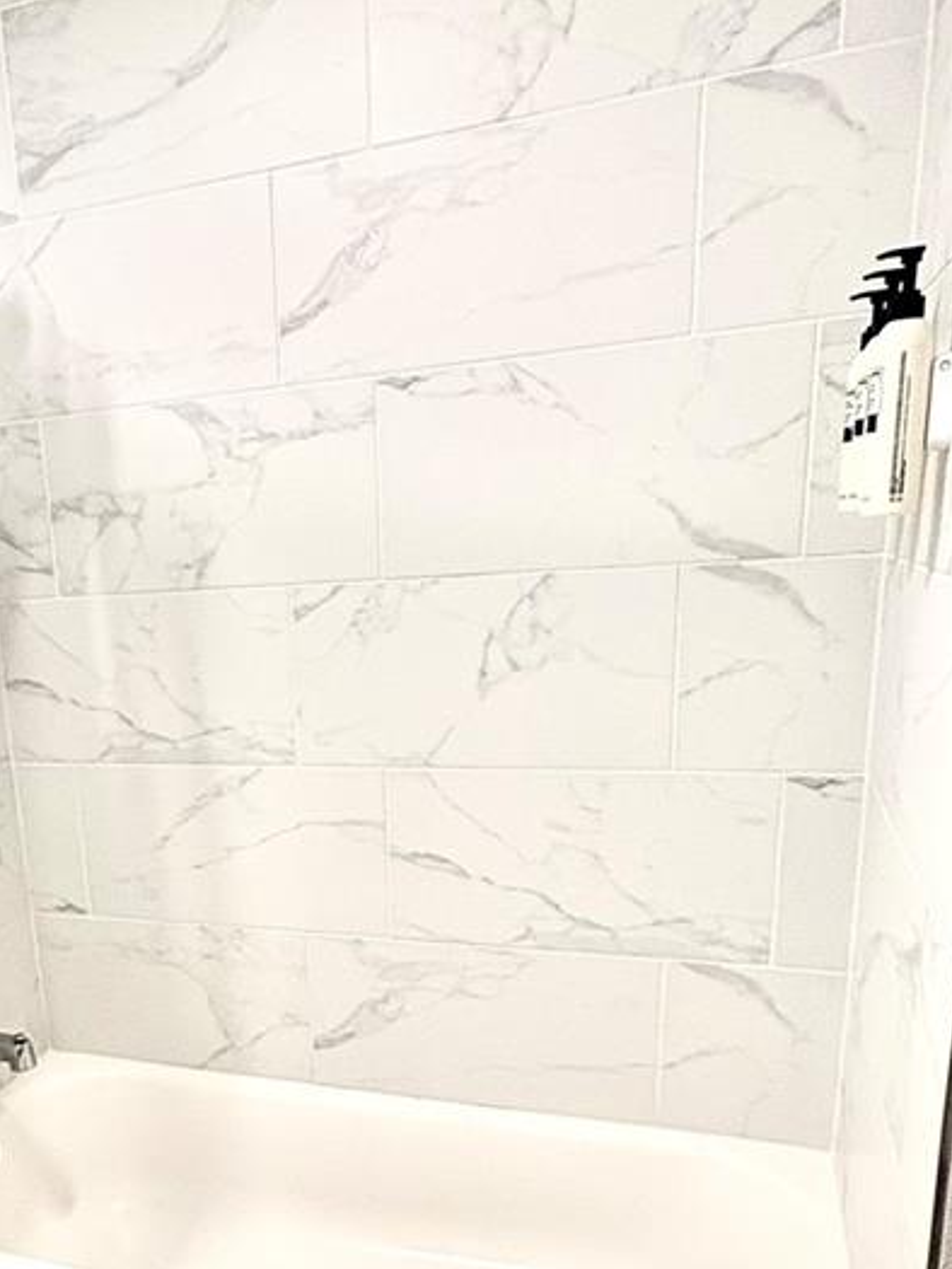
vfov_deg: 55.4
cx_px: 193
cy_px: 865
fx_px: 1173
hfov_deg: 42.3
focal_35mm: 32
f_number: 2.2
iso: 200
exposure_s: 1/60
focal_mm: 2.22
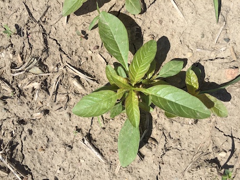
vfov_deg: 48.2
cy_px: 90
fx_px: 201
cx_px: 120
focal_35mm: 29
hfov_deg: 61.7
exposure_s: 1/2198
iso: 32
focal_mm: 4.15
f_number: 2.2
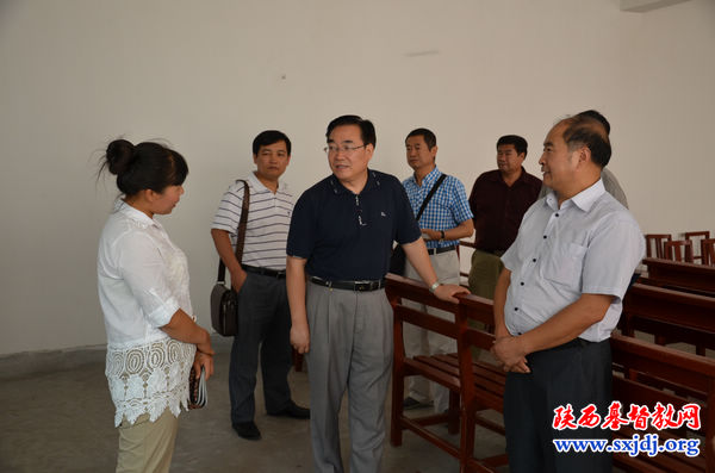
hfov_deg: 51.4
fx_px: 743
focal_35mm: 38
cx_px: 358
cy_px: 236
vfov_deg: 35.3
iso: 500
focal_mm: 25
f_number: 4
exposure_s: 1/60
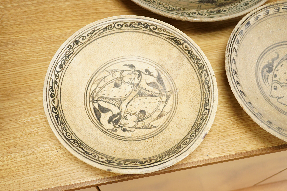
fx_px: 359
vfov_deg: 29.9
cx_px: 144
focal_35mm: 45
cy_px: 96
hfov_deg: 43.6
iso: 2500
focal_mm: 30
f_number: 4
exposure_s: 1/250
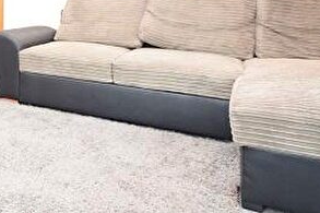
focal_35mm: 43
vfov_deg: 28.7
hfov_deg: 38.3
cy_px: -13
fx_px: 382
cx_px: -26
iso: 800
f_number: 4.5
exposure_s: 1/80
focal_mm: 12
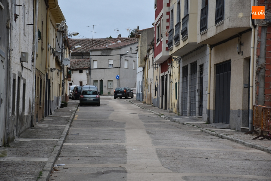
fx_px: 746
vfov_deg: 13.9
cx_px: 136
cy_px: 90
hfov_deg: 20.6
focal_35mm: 99
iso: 400
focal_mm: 66
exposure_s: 1/60
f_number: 5
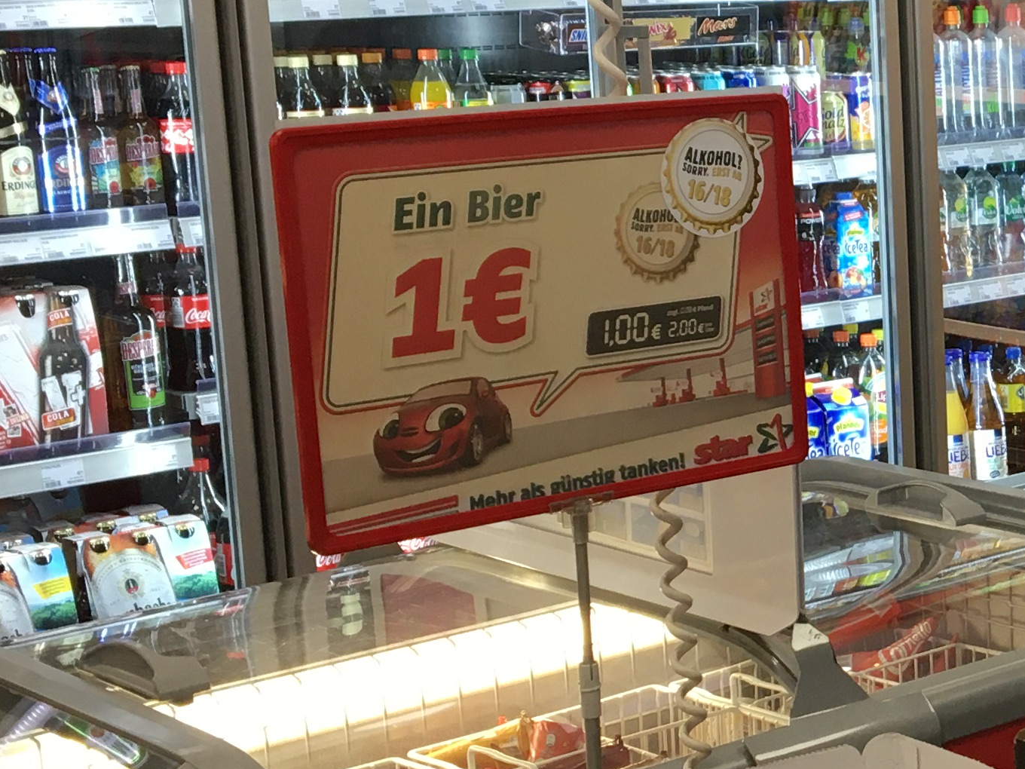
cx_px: 1193
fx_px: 2547
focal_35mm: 86
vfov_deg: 17.2
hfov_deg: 21.3
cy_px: 427
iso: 40
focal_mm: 4.15
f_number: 2.2
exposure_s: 1/33
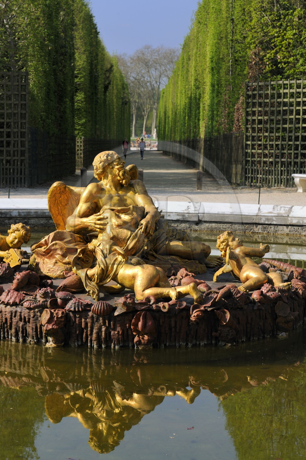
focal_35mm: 95
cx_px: 153
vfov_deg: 21.5
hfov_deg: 14.4
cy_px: 230
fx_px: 1212
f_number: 8
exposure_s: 1/160
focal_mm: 95
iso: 100
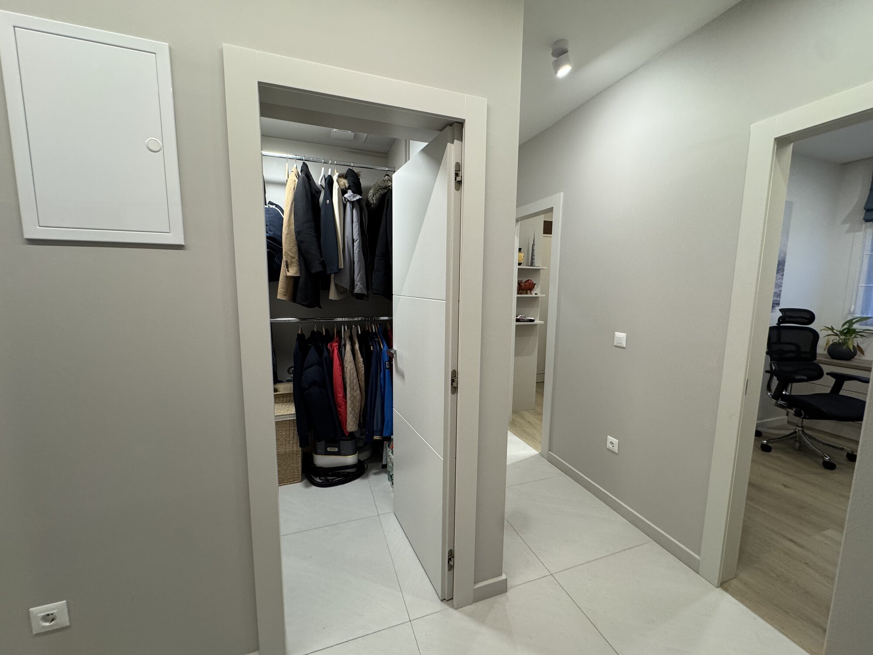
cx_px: 436
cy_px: 328
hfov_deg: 102.1
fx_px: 353
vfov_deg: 85.7
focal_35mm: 14
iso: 200
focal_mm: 2.22
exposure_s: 1/50
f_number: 2.2
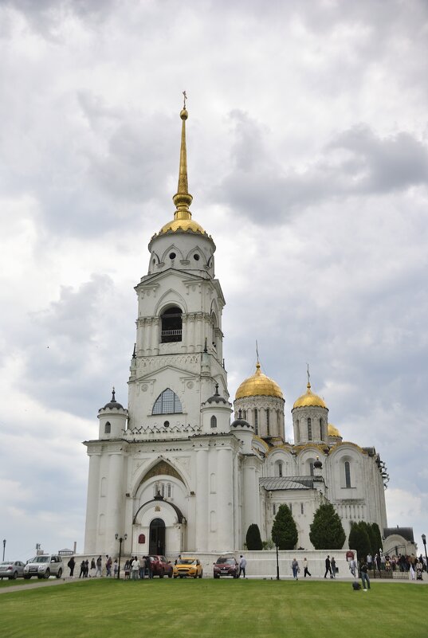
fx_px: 719
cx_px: 214
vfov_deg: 47.9
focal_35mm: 40
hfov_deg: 33.1
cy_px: 319
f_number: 6.3
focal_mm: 27
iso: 100
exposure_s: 1/320
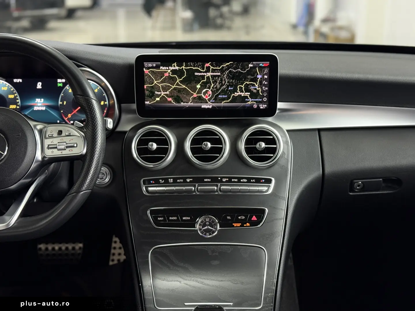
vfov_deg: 30.3
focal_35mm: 48
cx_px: 208
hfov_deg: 39.7
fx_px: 575
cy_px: 156
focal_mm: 6.76
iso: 320
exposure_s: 1/40
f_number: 1.78
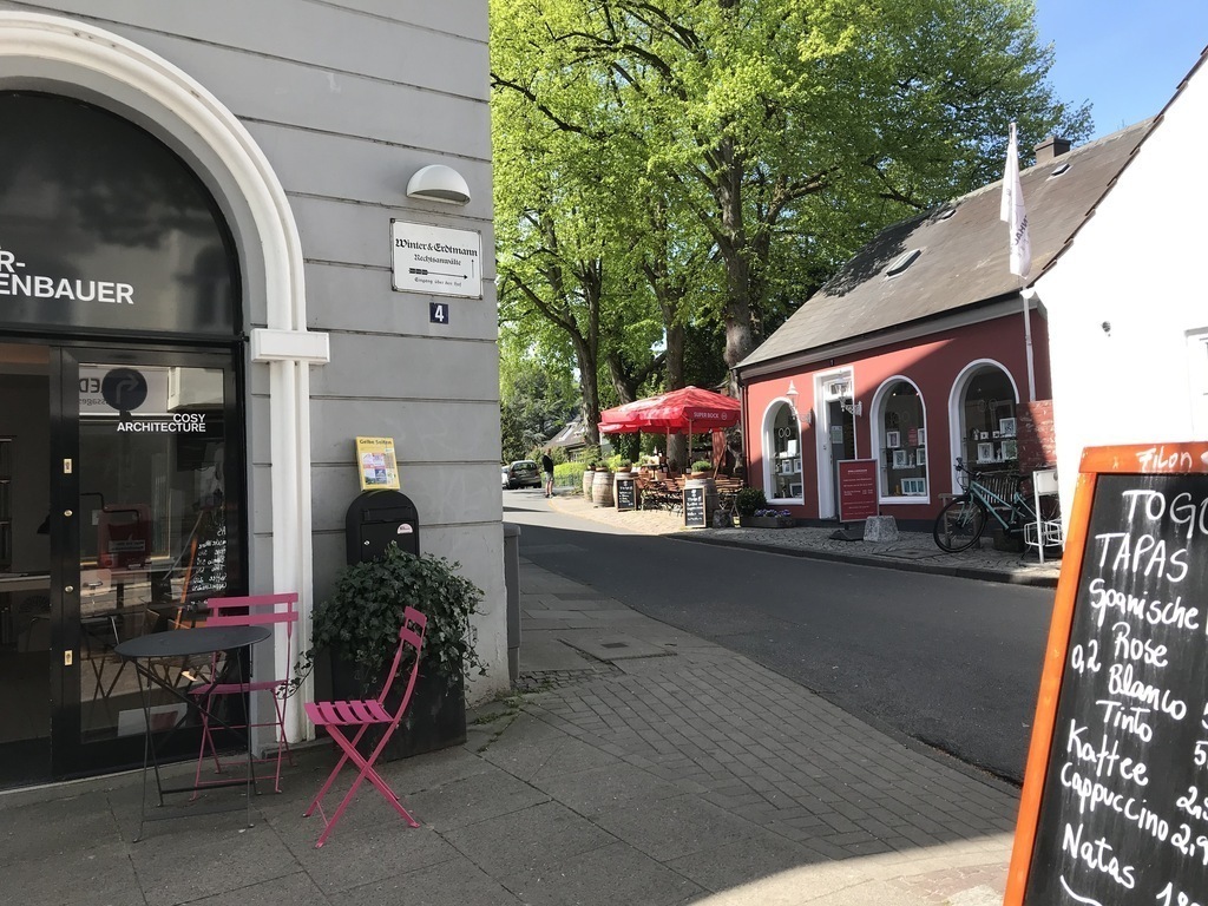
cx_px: 604
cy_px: 453
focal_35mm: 28
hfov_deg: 63.4
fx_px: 977
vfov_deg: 49.7
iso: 20
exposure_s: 1/660
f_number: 1.8
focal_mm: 3.99
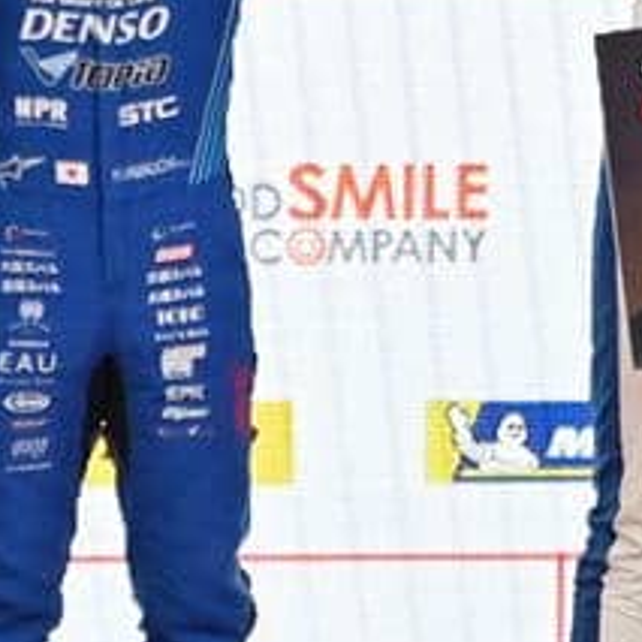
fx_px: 33719
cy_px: 288
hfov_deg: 1.1
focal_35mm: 1607
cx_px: 1007
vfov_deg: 1.1
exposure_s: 1/2000
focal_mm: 210
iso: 1600
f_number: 5.6
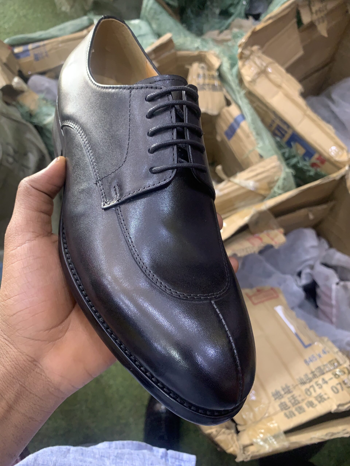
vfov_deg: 67.3
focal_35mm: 26
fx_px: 351
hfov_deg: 53.1
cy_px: 233
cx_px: 175
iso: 200
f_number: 1.8
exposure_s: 1/60
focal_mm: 4.25
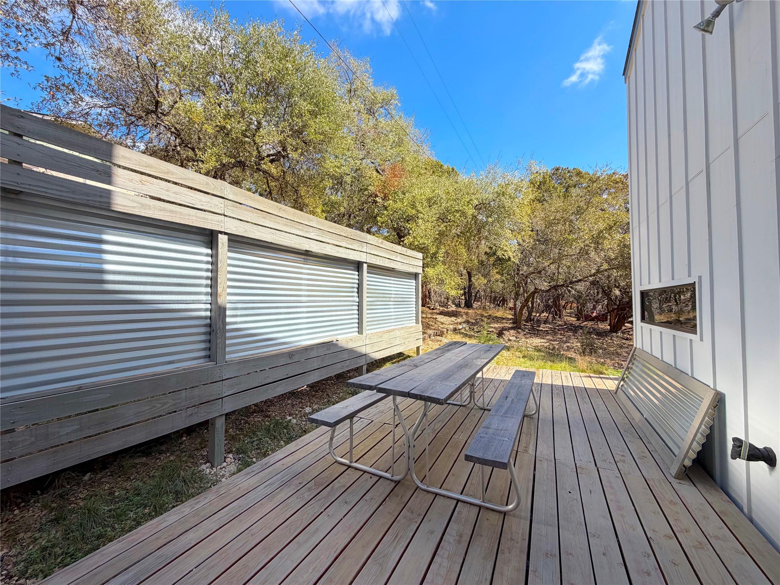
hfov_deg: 102.1
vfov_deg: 85.7
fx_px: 315
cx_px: 390
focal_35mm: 14
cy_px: 292
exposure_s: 1/742
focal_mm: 2.22
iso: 40
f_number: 2.2
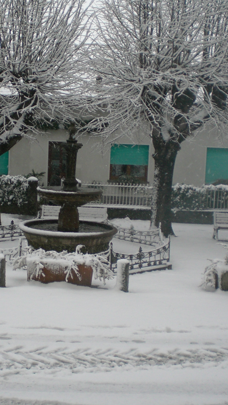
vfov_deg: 37.2
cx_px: 54
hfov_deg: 21.3
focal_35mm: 56
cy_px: 202
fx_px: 602
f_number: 3.1
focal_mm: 6.3
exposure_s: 1/160
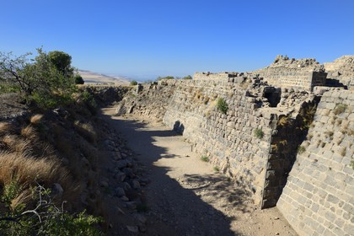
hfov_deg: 73.7
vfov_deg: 53.1
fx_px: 236
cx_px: 177
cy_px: 118
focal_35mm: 24
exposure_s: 1/320
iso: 200
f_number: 10
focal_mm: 24
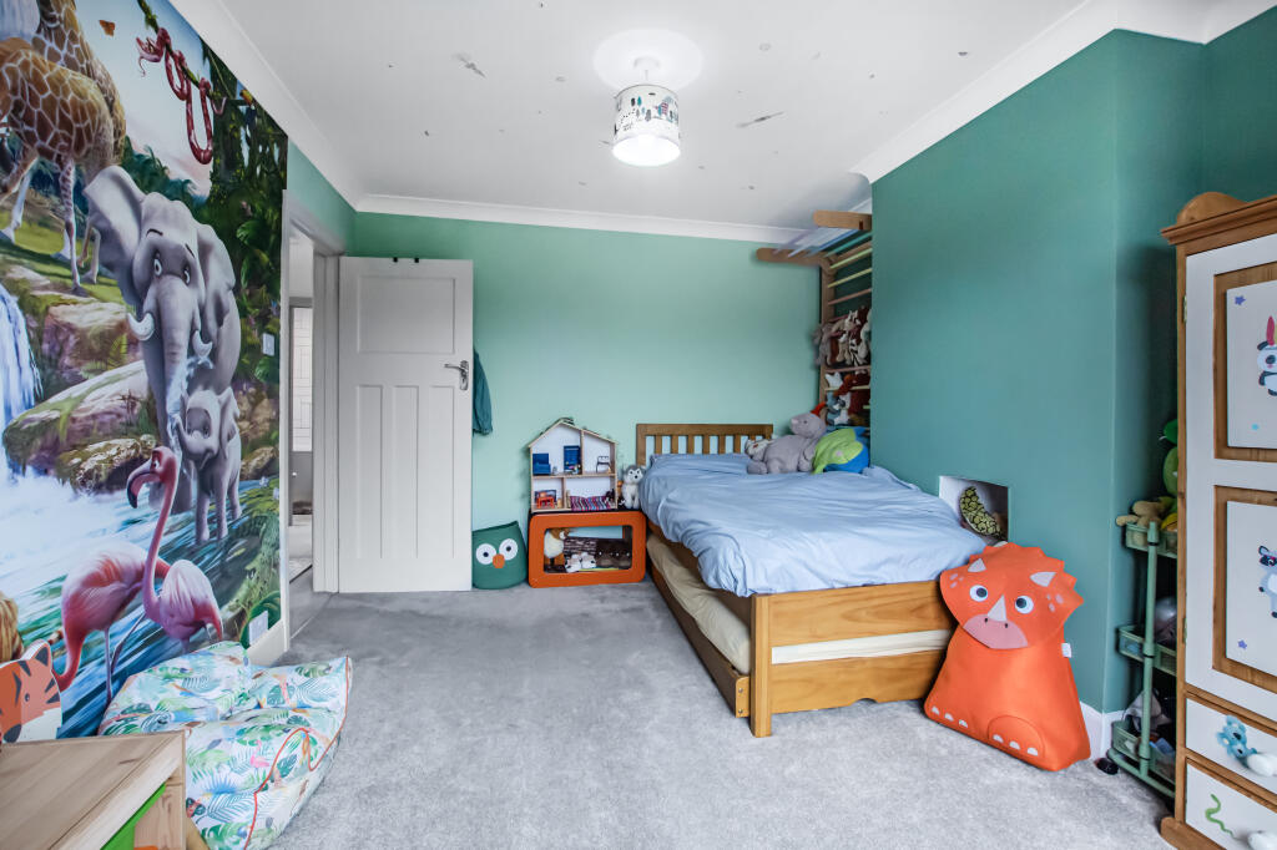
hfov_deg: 100.4
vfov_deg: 77.3
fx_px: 532
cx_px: 638
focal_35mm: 15
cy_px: 425
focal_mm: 10
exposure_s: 1/25
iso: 320
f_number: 9
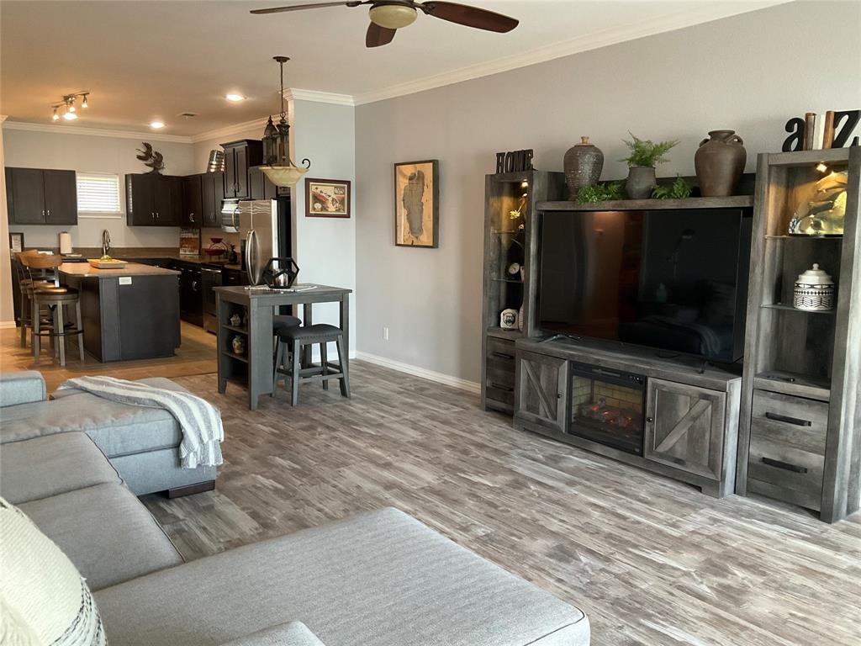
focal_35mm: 29
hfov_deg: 61.7
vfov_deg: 48.2
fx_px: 721
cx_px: 430
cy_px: 323
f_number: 1.8
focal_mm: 3
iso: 160
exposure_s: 1/60
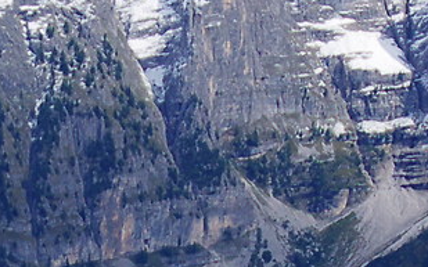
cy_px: 252
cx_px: 108
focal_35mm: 340
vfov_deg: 3.9
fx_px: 3965
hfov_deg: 6.2
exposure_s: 1/200
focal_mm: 29
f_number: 11
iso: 200
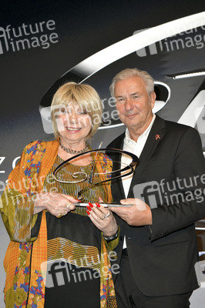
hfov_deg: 26.9
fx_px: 428
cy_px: 154
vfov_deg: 39.6
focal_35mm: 50
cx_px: 102
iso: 1600
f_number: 5.6
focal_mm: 50
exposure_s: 1/250
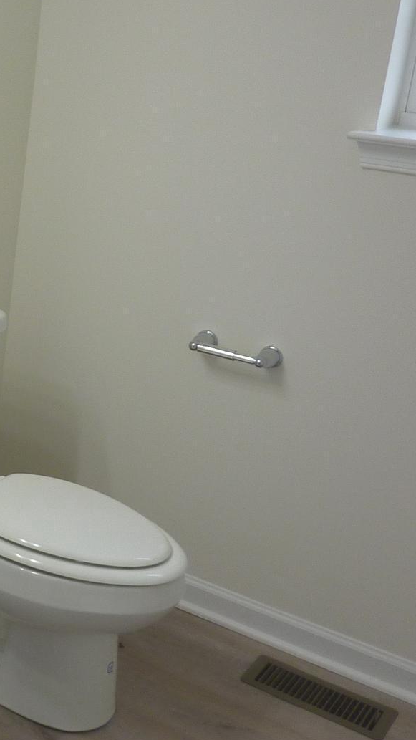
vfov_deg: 38.4
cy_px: 325
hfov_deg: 19.1
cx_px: -232
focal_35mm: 54
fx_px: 1059
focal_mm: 4.1
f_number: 3.3
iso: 80
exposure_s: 1/50
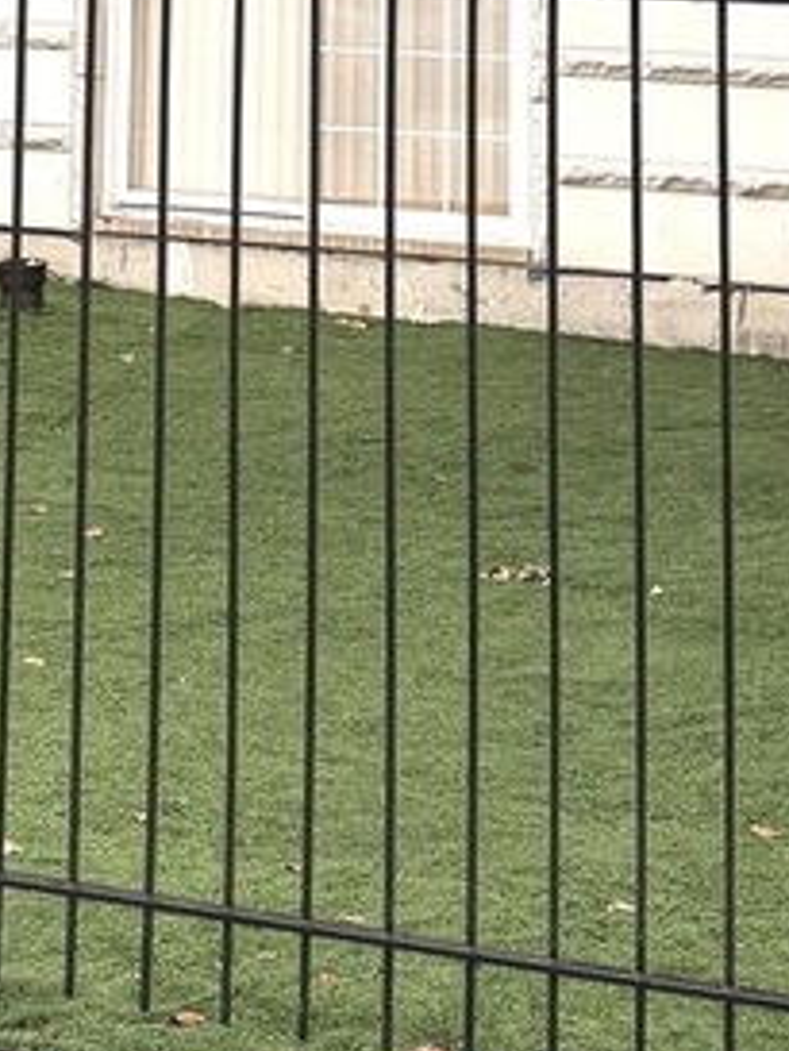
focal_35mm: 95
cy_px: -385
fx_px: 2885
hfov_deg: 15.3
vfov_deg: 18.9
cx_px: 19
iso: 100
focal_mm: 6.76
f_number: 1.78
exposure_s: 1/178
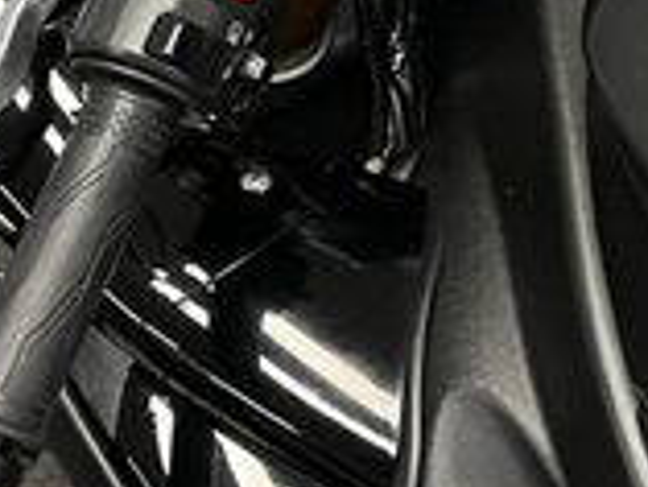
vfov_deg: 13.4
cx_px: 603
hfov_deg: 18.2
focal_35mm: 106
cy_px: -186
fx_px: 1986
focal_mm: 5.1
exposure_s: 1/50
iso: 100
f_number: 1.6
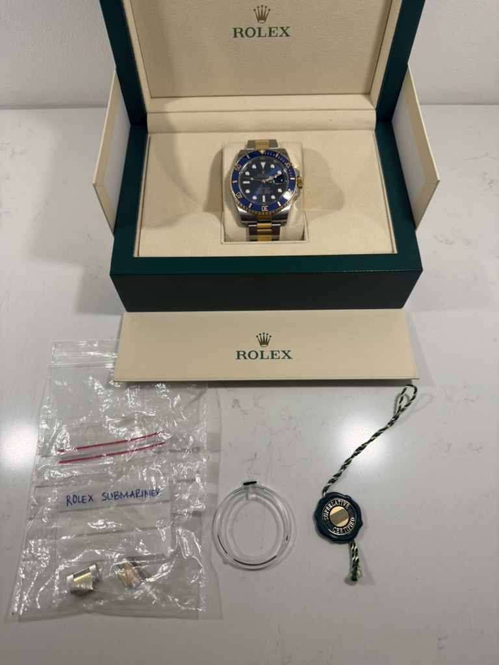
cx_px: 250
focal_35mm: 24
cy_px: 332
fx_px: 461
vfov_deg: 71.6
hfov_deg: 56.8
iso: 160
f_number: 1.78
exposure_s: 1/117
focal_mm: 6.76
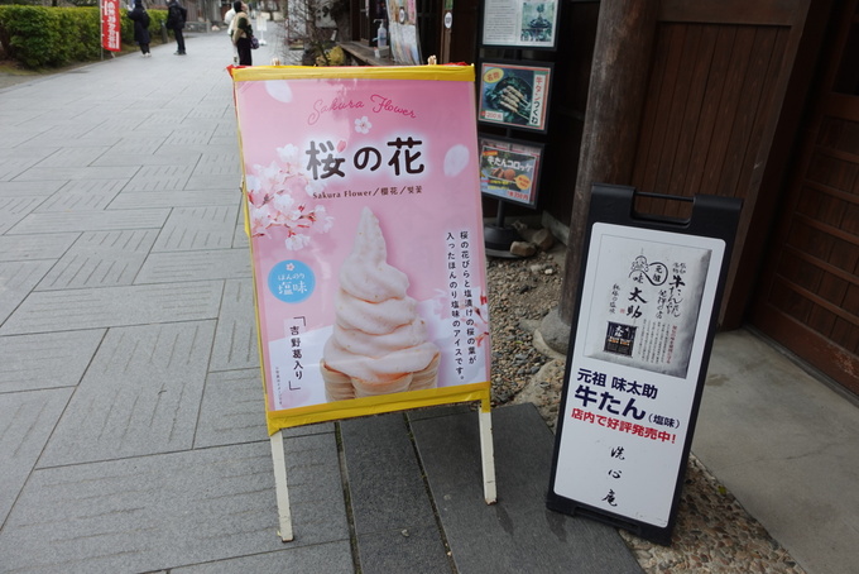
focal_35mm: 24
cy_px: 287
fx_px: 573
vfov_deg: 53.2
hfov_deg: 73.7
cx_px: 430
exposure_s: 1/125
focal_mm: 9.4
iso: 125
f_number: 1.8
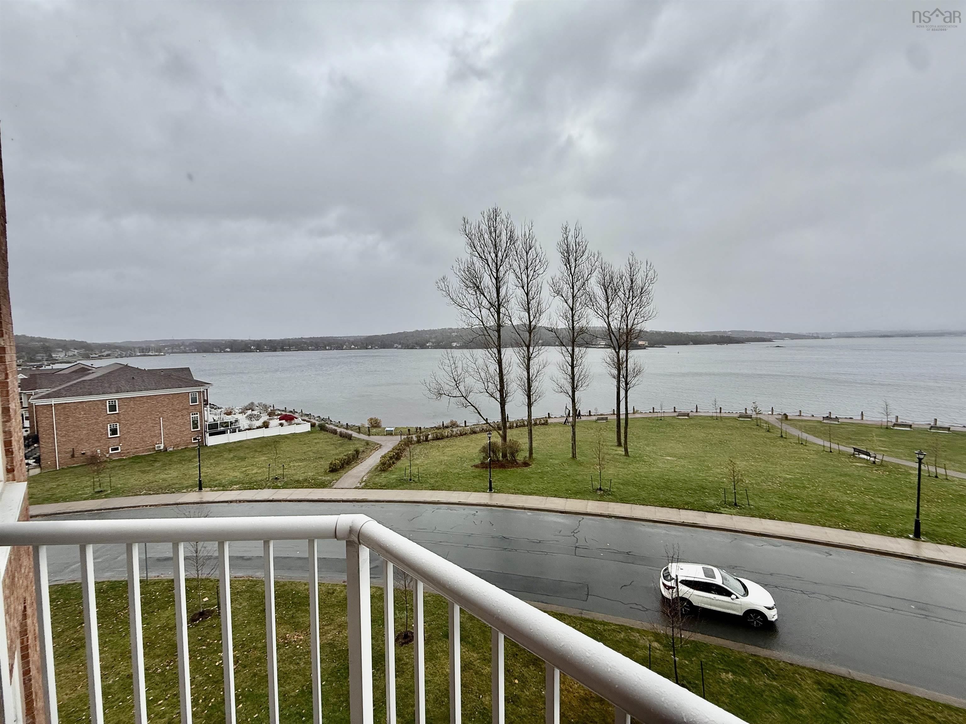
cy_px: 362
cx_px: 483
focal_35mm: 14
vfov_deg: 85.7
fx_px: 391
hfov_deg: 102.1
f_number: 2.2
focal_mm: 2.22
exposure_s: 1/853
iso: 50
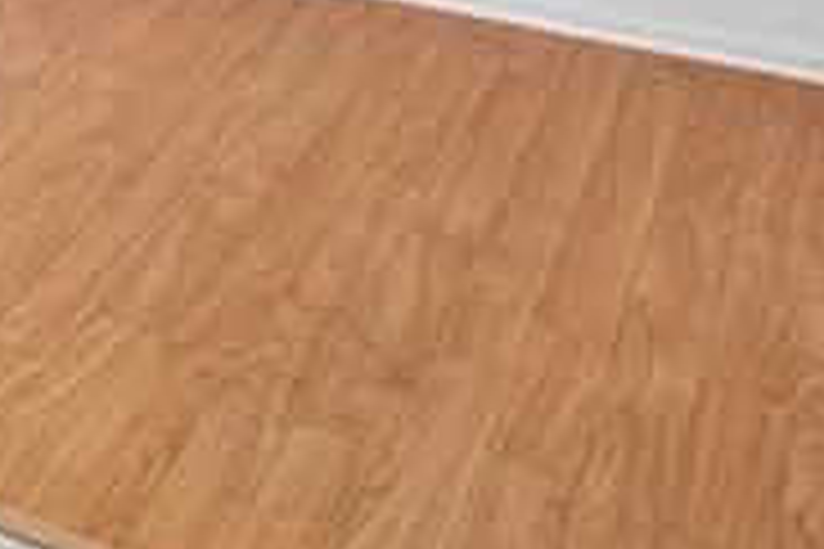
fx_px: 1923
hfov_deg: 16.8
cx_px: -896
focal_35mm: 84
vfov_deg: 13.3
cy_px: -644
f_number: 11
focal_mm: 15
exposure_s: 1/4
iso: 100
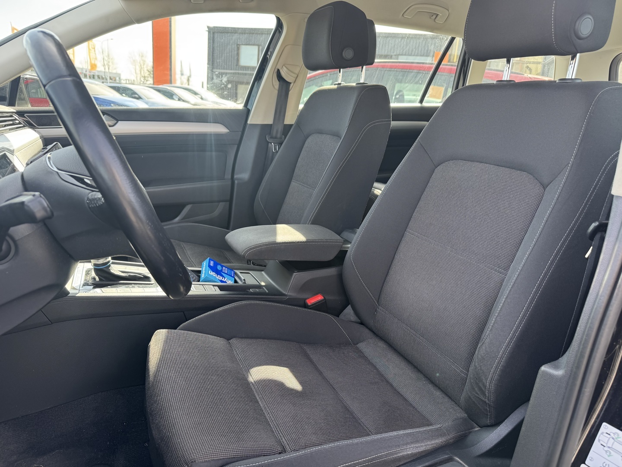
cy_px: 234
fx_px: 431
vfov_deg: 56.8
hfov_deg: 71.6
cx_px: 311
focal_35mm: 24
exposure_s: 1/171
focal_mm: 6.76
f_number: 1.78
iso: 80
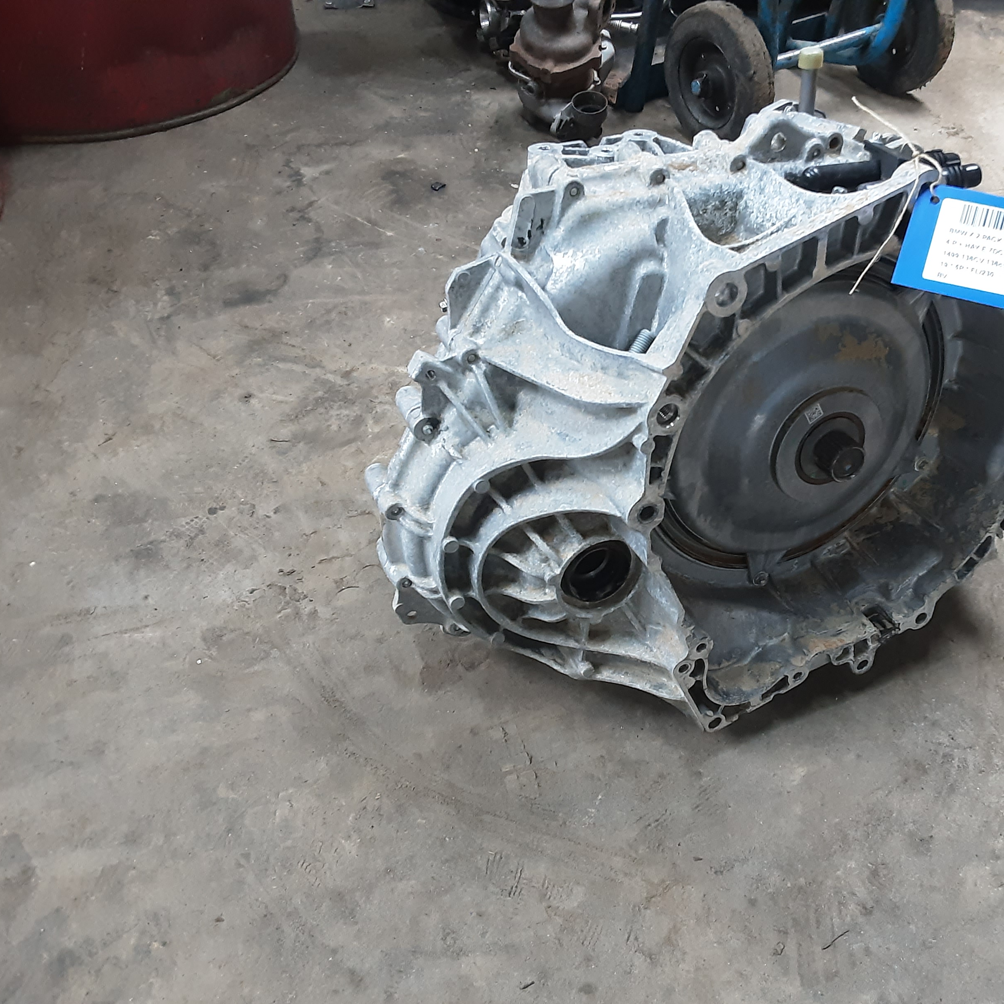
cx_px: 642
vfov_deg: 51.1
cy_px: 502
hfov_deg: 50.5
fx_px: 1050
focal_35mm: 32
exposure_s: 1/25
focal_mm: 2.91
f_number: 1.9
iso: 250
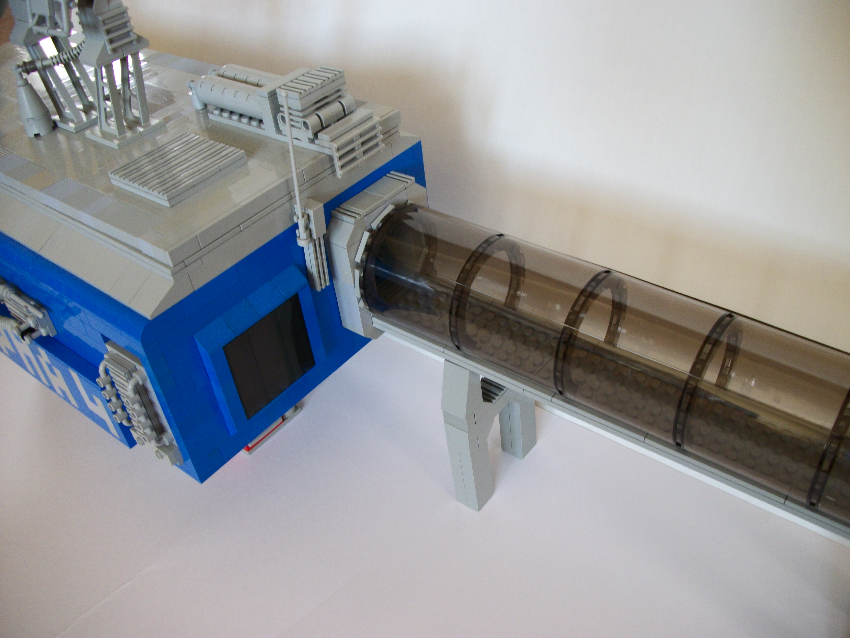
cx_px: 425
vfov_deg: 44.2
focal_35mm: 32
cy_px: 319
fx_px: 786
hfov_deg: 56.8
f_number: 2.9
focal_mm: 5.7
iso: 133
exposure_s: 1/30
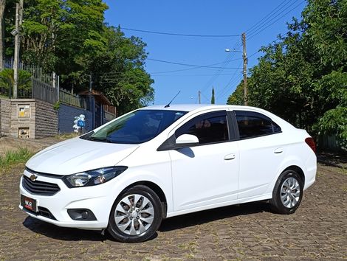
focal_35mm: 26
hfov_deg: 67.2
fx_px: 261
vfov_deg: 53.2
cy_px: 130
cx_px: 174
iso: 81
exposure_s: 1/3891
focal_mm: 4.94
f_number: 1.5
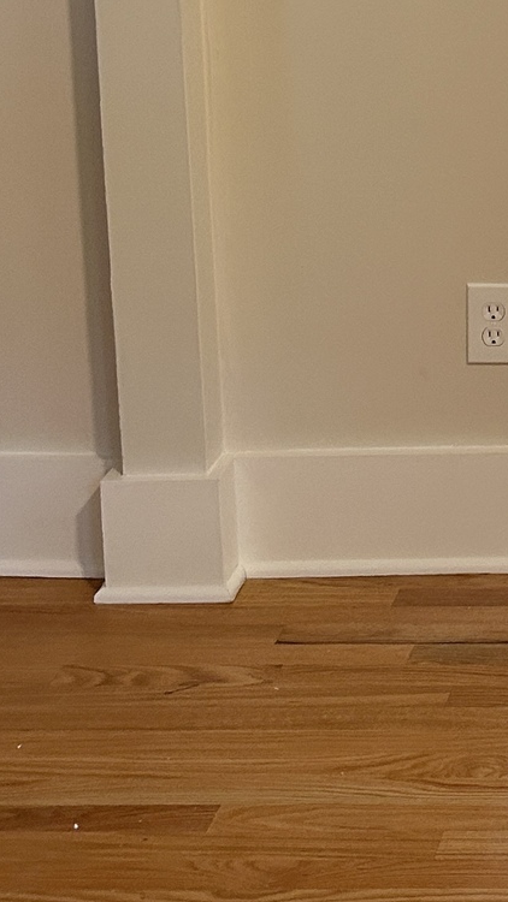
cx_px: 891
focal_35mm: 87
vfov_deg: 23.0
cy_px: -99
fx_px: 2083
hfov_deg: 12.7
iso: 125
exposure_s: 1/73
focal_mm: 5.7
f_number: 1.5
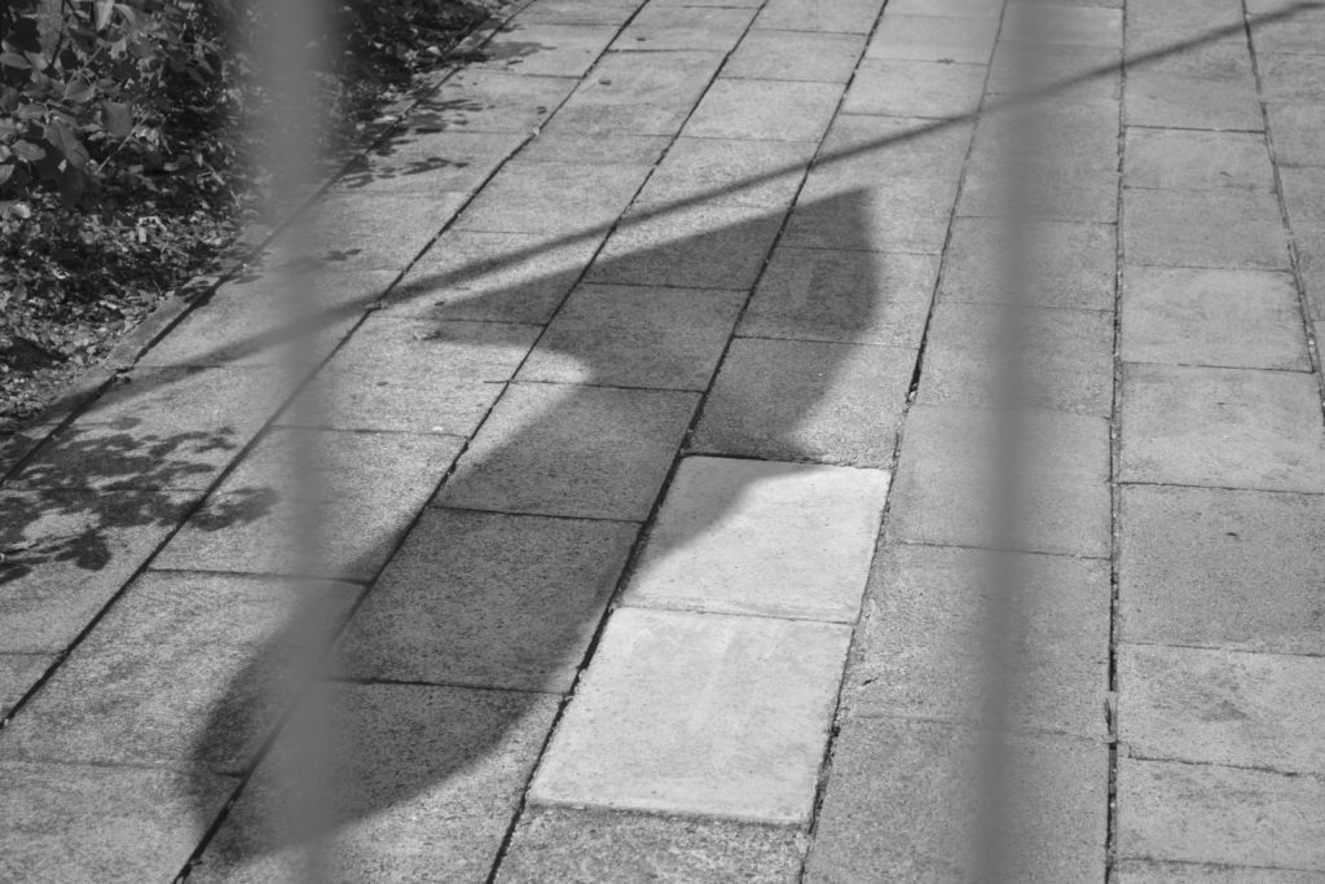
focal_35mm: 82
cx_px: 662
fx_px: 3037
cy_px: 442
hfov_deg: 24.6
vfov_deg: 16.6
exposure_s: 1/640
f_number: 5.6
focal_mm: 55
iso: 100
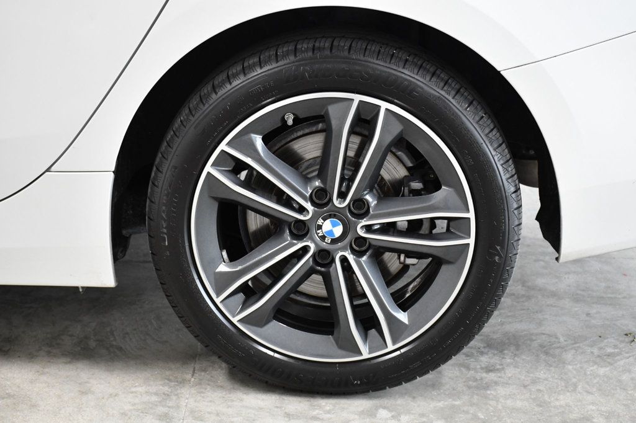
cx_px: 318
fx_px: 1324
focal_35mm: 75
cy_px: 212
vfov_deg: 18.2
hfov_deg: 27.0
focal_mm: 50
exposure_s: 1/200
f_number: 7.1
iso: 2500
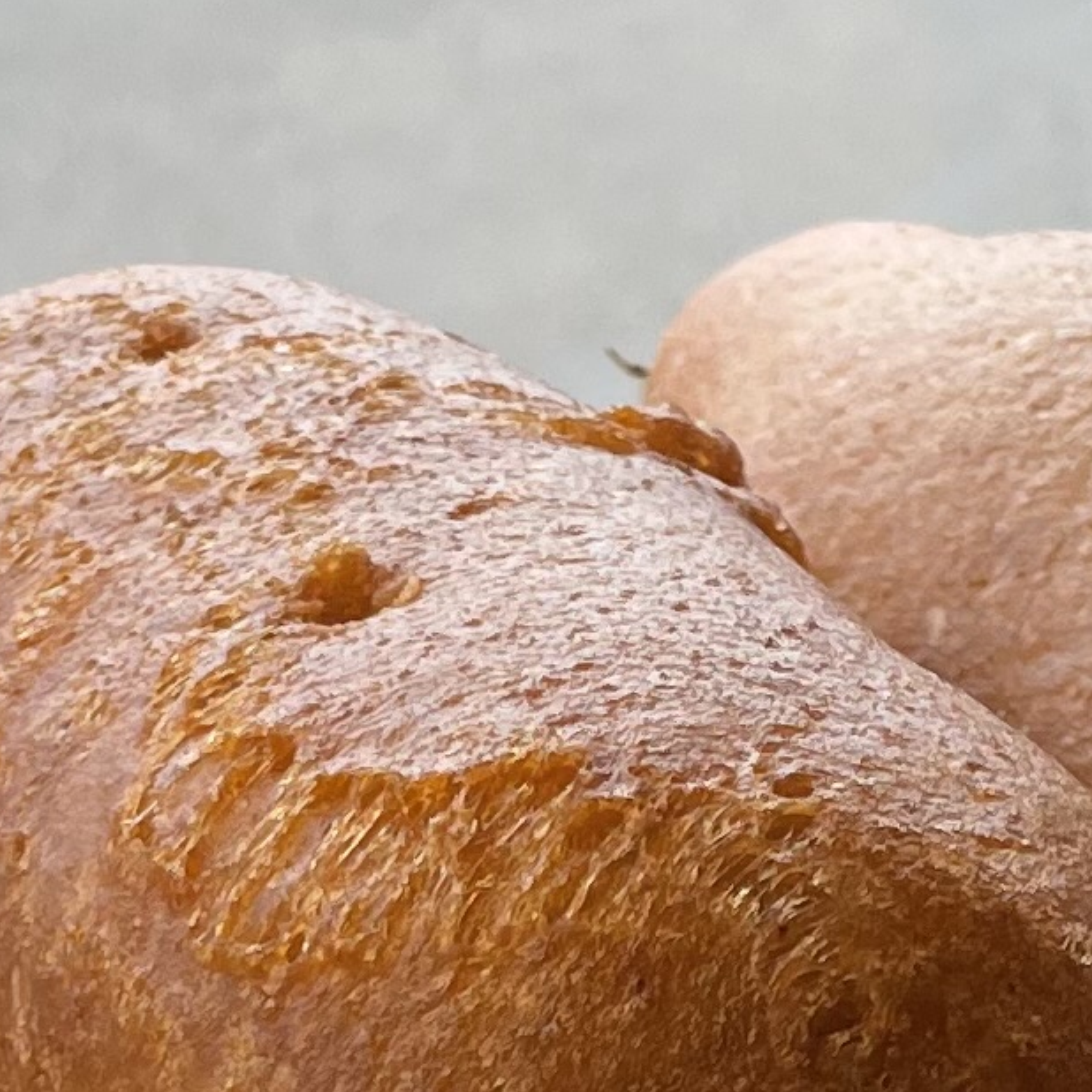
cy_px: 1587
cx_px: 486
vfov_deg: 11.2
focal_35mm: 150
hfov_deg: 11.6
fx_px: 5354
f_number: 1.6
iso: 32
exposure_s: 1/807
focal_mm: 4.2
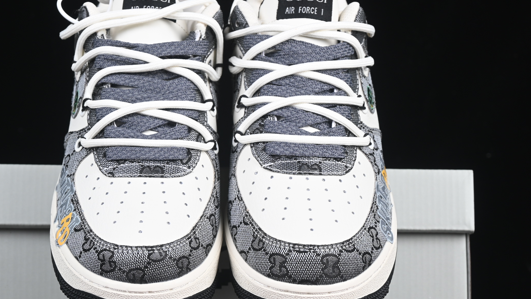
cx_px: 213
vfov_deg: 11.4
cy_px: 175
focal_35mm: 106
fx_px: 1493
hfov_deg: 20.1
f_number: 7.1
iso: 160
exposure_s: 1/80
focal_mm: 50
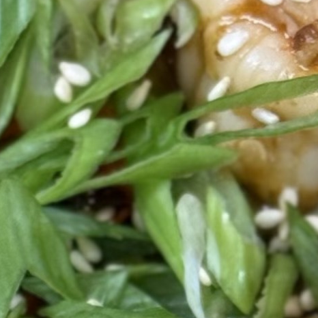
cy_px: 739
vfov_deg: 4.7
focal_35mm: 367
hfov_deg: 4.8
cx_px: -19
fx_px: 3814
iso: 80
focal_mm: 6.76
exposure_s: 1/60
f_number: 1.78
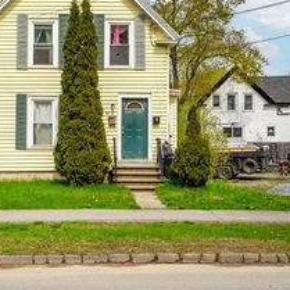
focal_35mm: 61
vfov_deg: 28.2
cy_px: 148
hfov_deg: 27.9
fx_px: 578
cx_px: 85
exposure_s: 1/250
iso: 50
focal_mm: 30
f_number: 9
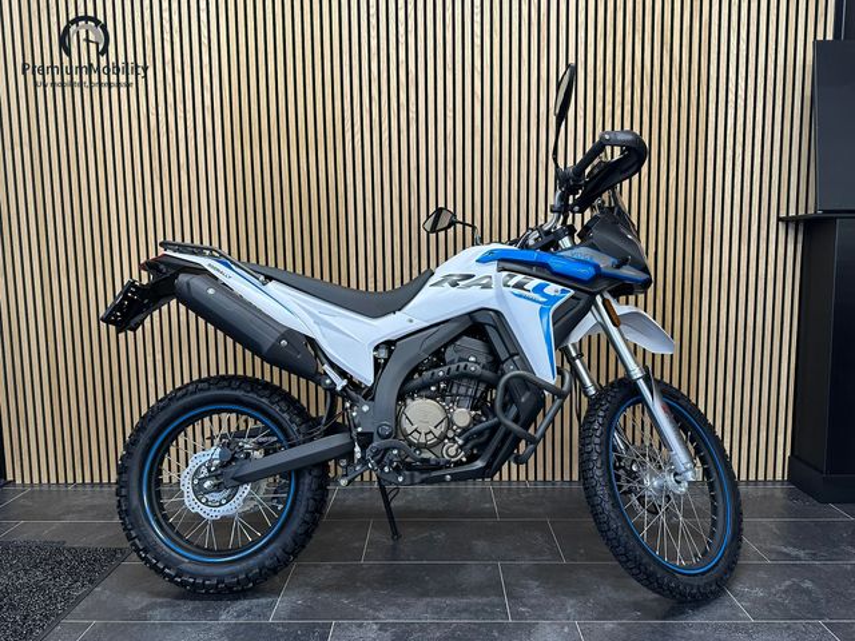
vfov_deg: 56.8
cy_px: 320
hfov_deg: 71.6
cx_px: 428
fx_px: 593
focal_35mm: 24
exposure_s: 1/100
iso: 200
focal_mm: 6.86
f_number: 1.78
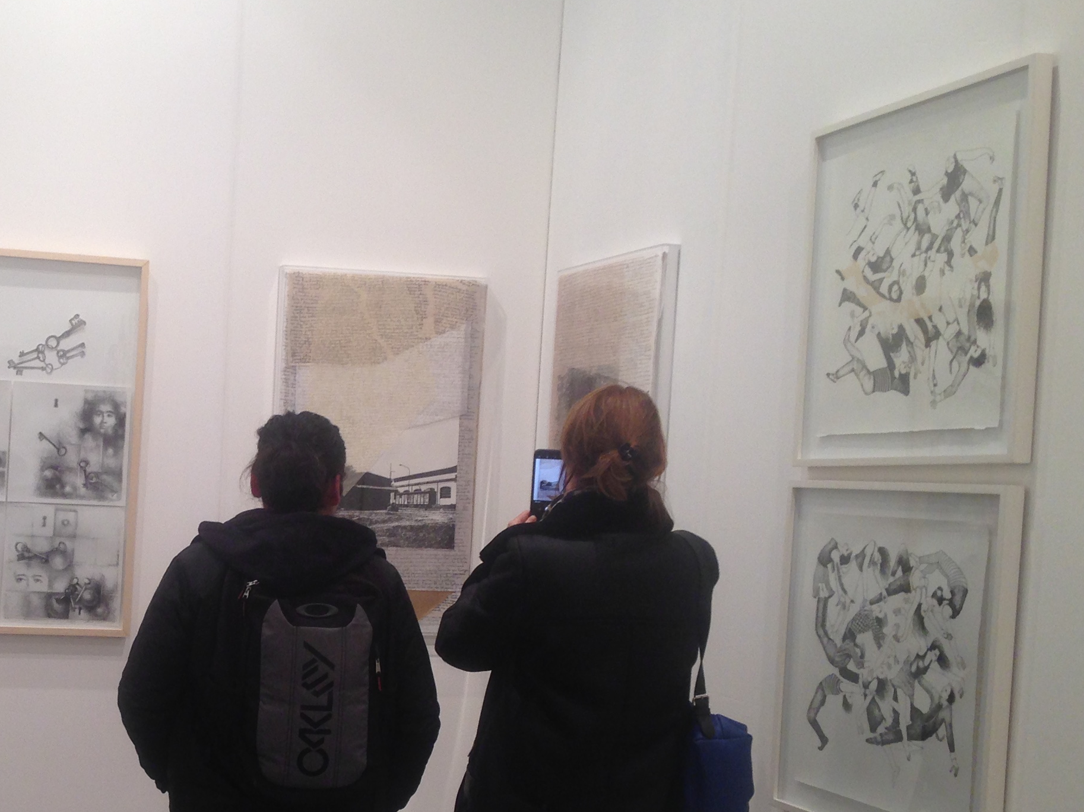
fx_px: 1847
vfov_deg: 24.6
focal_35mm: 59
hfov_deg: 31.5
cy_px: 575
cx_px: 164
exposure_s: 1/30
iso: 50
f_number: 2.4
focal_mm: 4.12
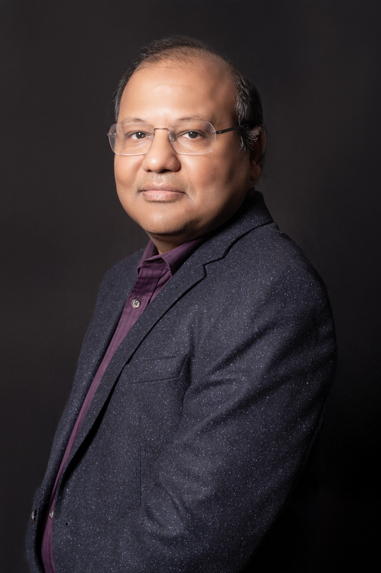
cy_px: 286
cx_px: 190
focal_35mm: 85
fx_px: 1351
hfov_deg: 16.1
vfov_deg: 23.9
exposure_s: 1/160
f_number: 7.1
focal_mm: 85
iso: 160
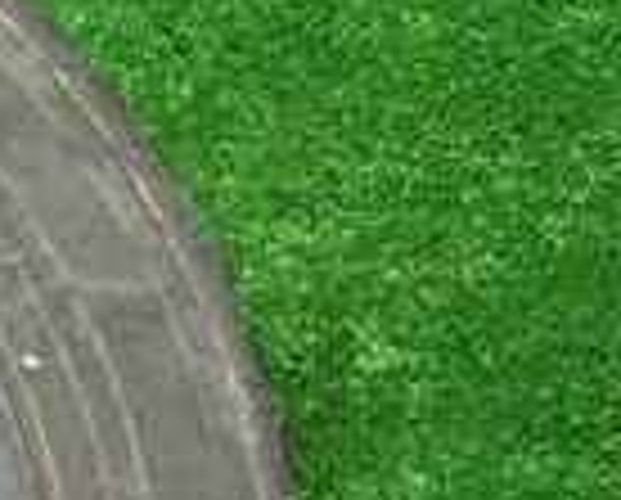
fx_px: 2339
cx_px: -540
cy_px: 676
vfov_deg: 11.8
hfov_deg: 13.4
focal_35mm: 127
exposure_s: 1/125
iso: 800
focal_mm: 5.4
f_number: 2.3
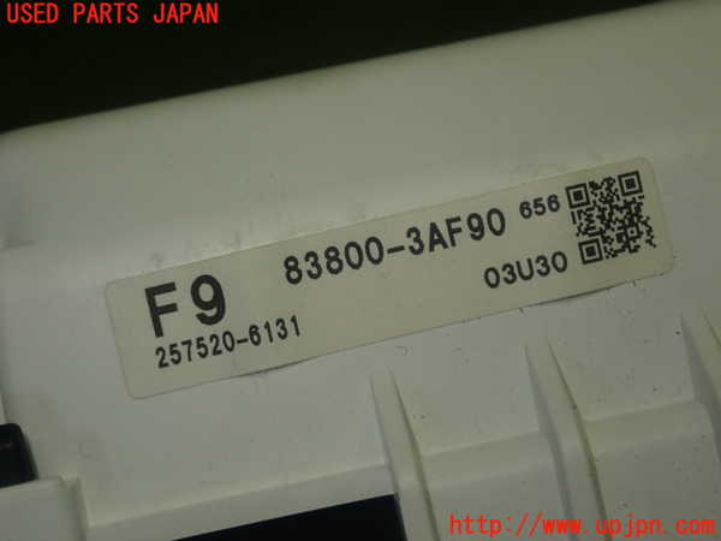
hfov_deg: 27.4
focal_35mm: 71
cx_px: 360
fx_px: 1479
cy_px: 270
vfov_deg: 20.7
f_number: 3.9
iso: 160
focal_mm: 12.73
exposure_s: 1/125
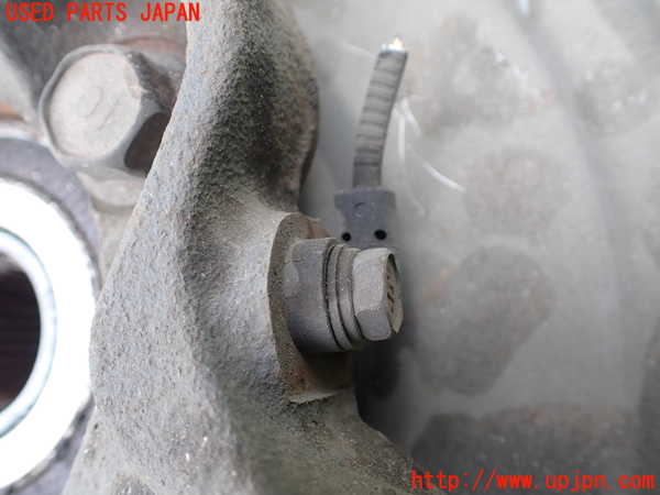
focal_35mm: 30
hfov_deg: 60.0
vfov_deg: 46.8
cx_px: 330
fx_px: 572
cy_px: 248
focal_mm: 5.4
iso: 125
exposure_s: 1/125
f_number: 2.3
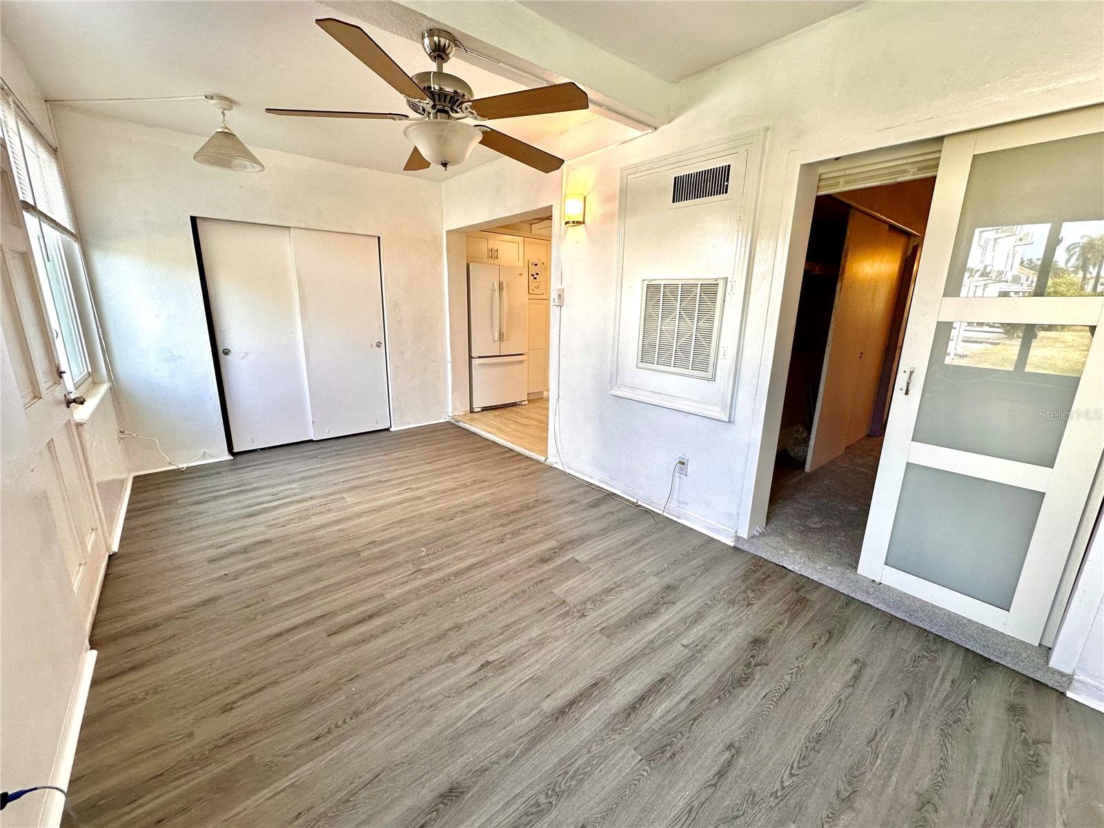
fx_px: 446
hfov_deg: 102.1
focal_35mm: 14
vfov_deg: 85.7
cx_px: 552
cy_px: 414
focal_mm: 2.22
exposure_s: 1/120
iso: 125
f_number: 2.2
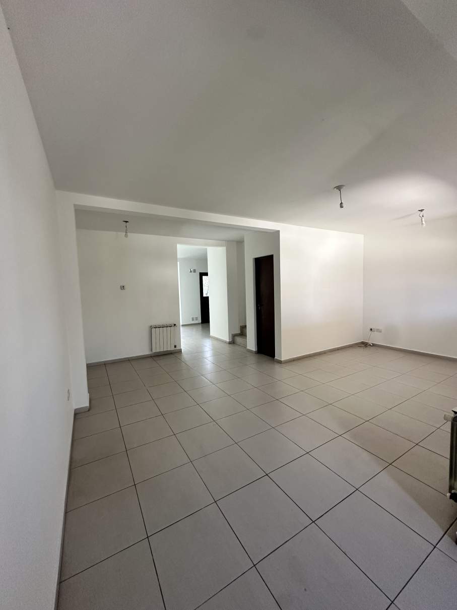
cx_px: 228
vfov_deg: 102.1
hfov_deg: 85.7
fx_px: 247
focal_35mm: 14
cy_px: 305
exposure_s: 1/99
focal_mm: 2.22
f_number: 2.2
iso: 200
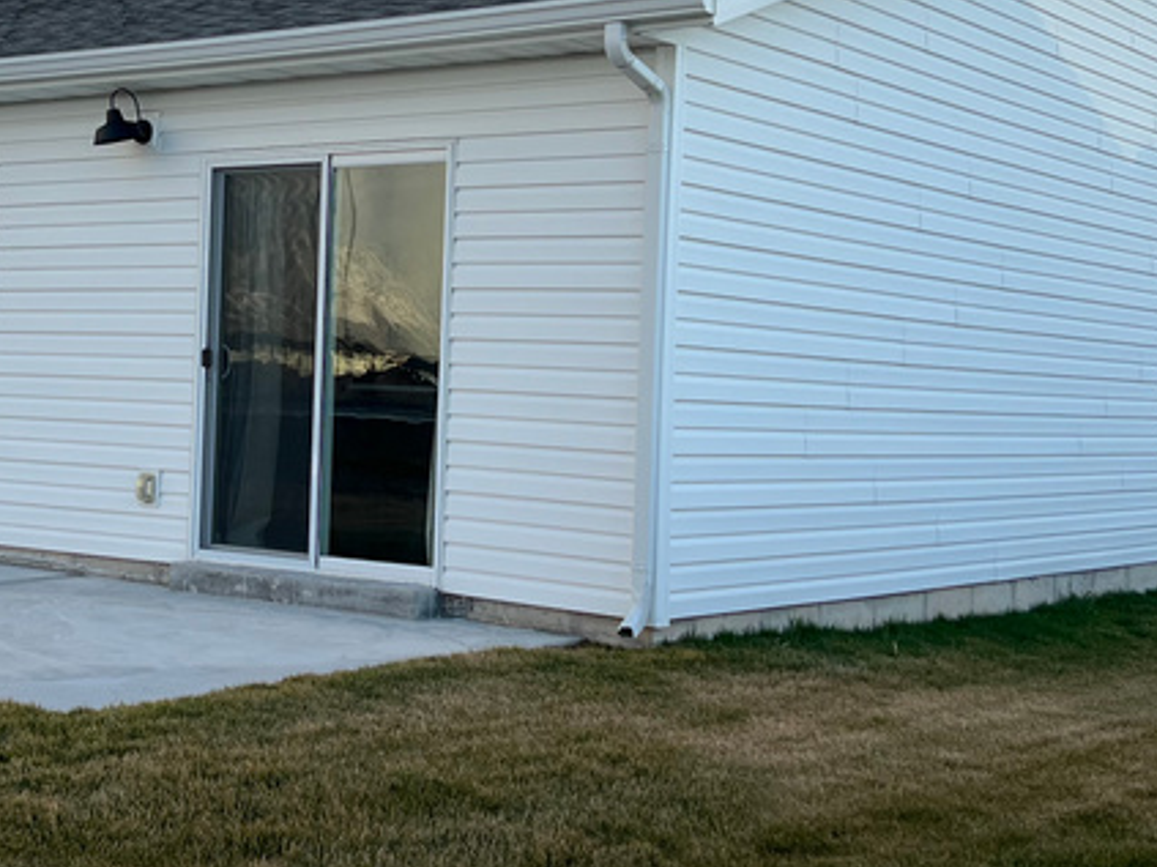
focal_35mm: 63
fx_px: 2105
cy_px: 312
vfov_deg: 23.2
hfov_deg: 30.2
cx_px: 276
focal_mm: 5.7
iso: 50
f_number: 1.5
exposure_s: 1/1511
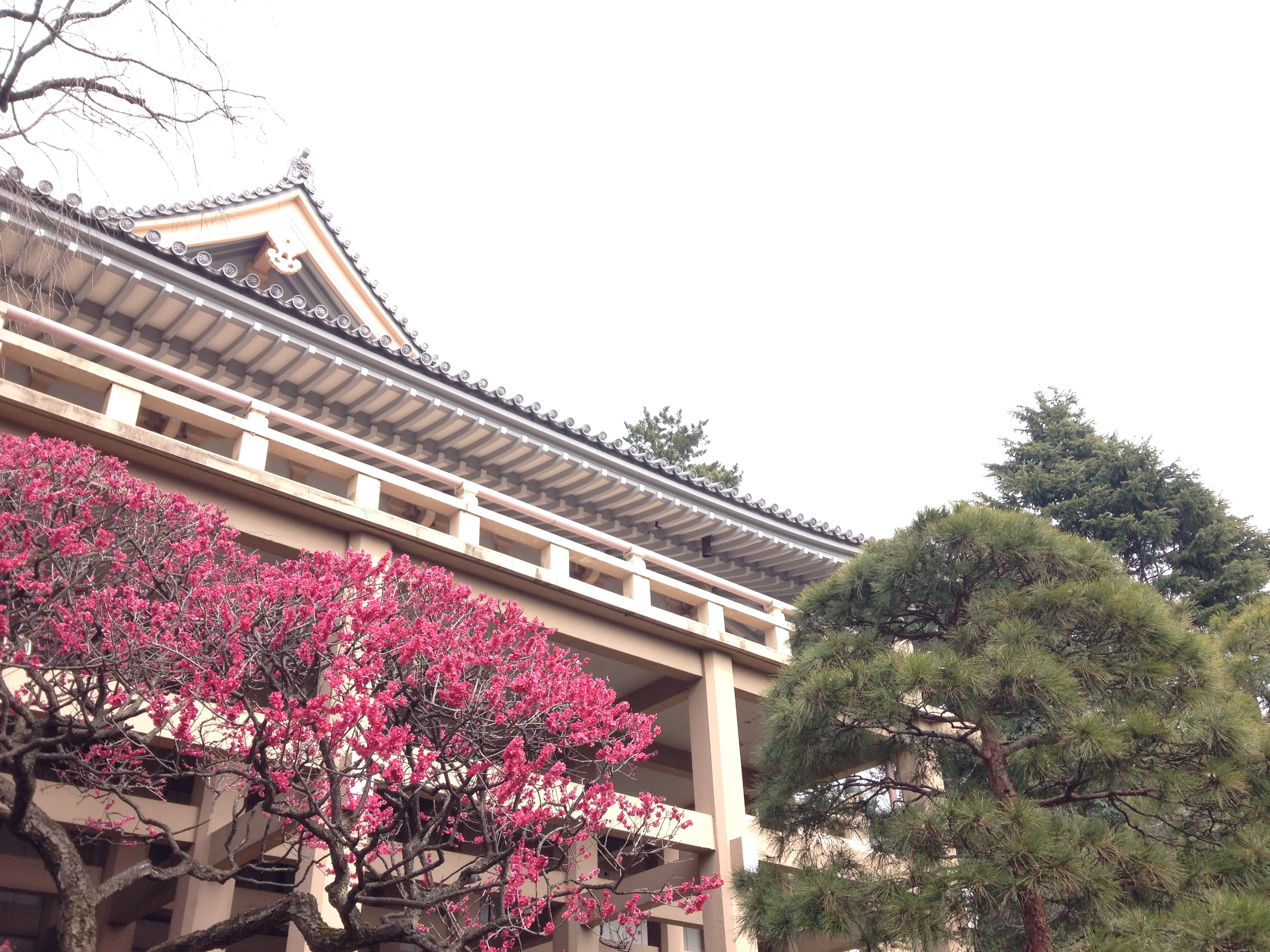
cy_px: 476
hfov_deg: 52.6
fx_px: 1284
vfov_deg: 40.7
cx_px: 635
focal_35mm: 35
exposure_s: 1/412
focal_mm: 4.28
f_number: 2.4
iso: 50
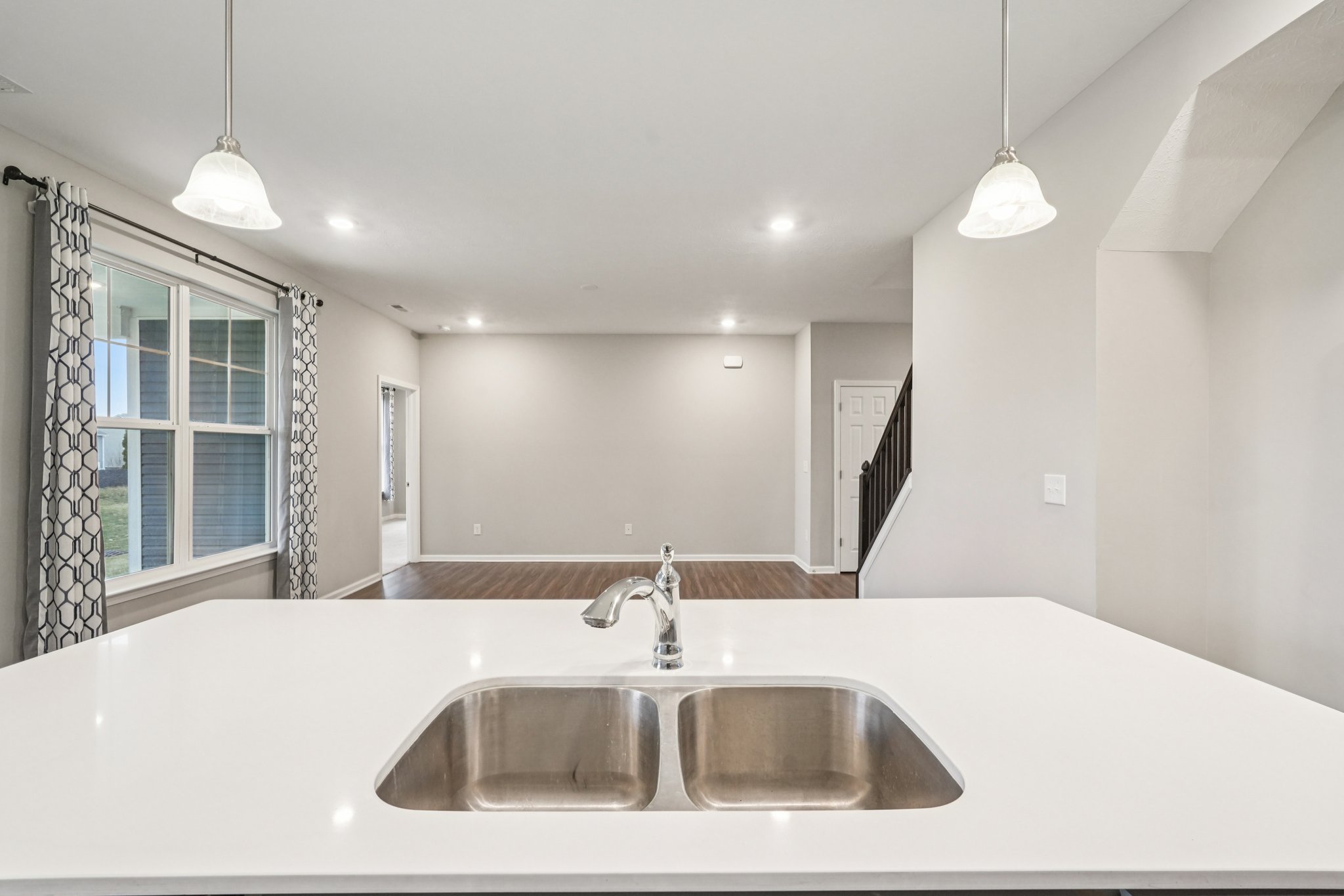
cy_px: 448
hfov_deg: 96.7
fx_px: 597
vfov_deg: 73.7
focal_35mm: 16
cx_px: 672
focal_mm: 16
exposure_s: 1/30
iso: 1000
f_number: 8
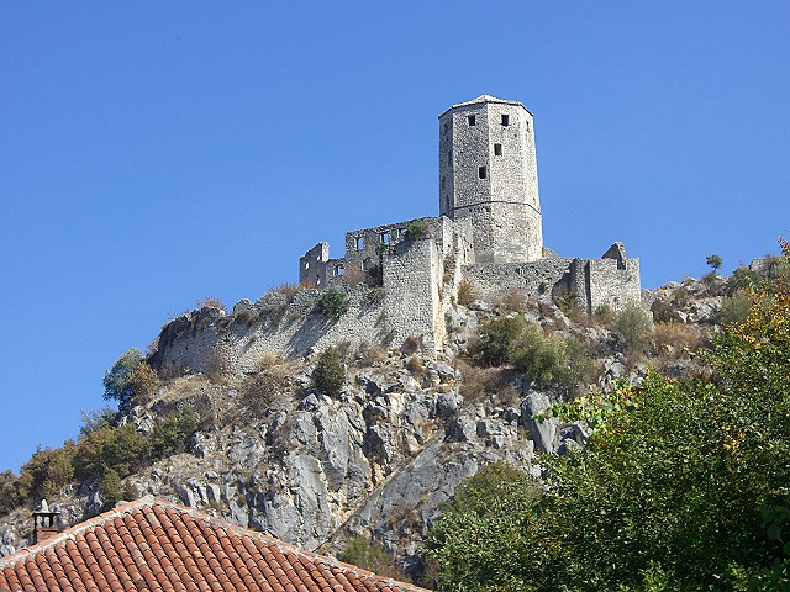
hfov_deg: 17.3
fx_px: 2602
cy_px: 296
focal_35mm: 114
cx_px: 395
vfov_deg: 13.0
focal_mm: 23.7
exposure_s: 1/250
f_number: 5.4
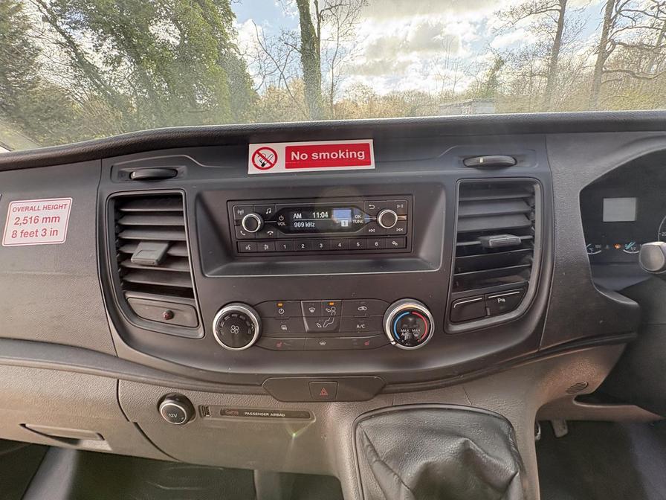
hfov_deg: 102.1
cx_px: 333
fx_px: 269
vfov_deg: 85.7
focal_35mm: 14
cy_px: 250
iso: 64
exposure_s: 1/139
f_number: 2.2
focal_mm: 2.22
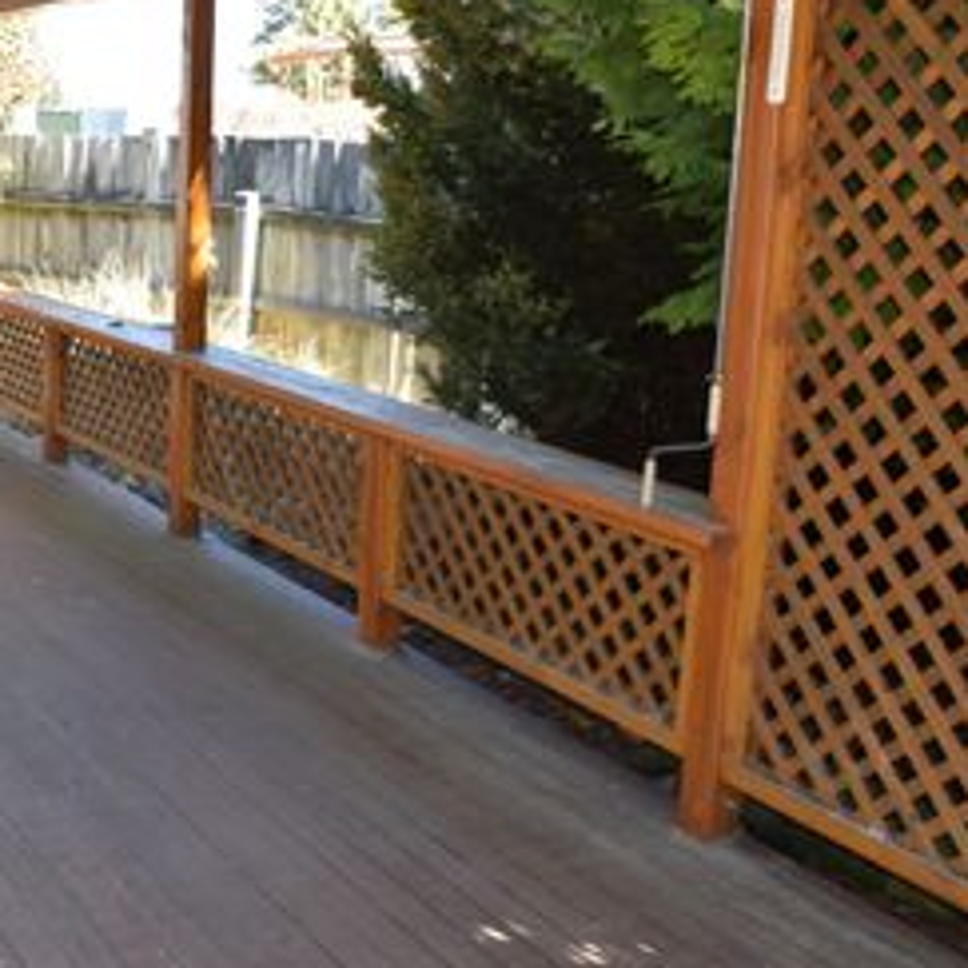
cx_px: 44
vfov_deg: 36.1
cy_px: 420
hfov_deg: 33.7
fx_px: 1481
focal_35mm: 47
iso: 250
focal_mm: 19
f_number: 5.6
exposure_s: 1/125
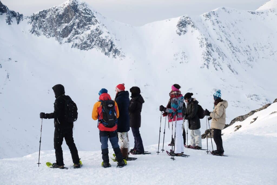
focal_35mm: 87
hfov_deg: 23.4
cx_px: 138
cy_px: 92
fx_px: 669
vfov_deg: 15.7
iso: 200
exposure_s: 1/125
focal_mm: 57.8
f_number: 6.4
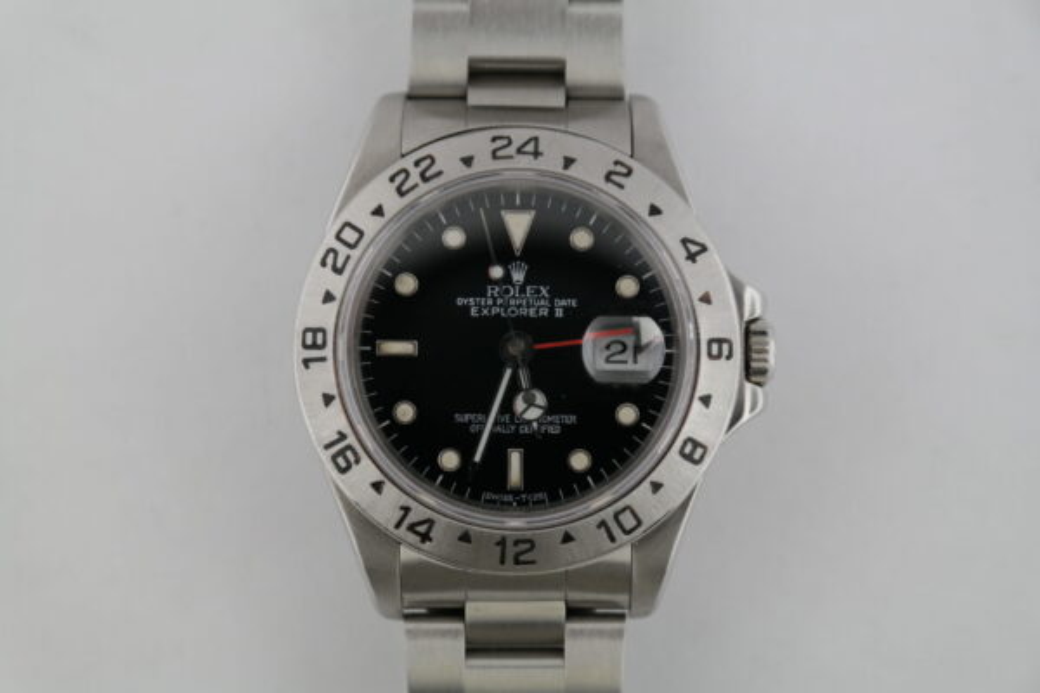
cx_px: 520
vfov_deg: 16.3
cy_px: 346
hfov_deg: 24.2
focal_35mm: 84
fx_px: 2426
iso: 800
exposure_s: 1/500
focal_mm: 55
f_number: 5.6
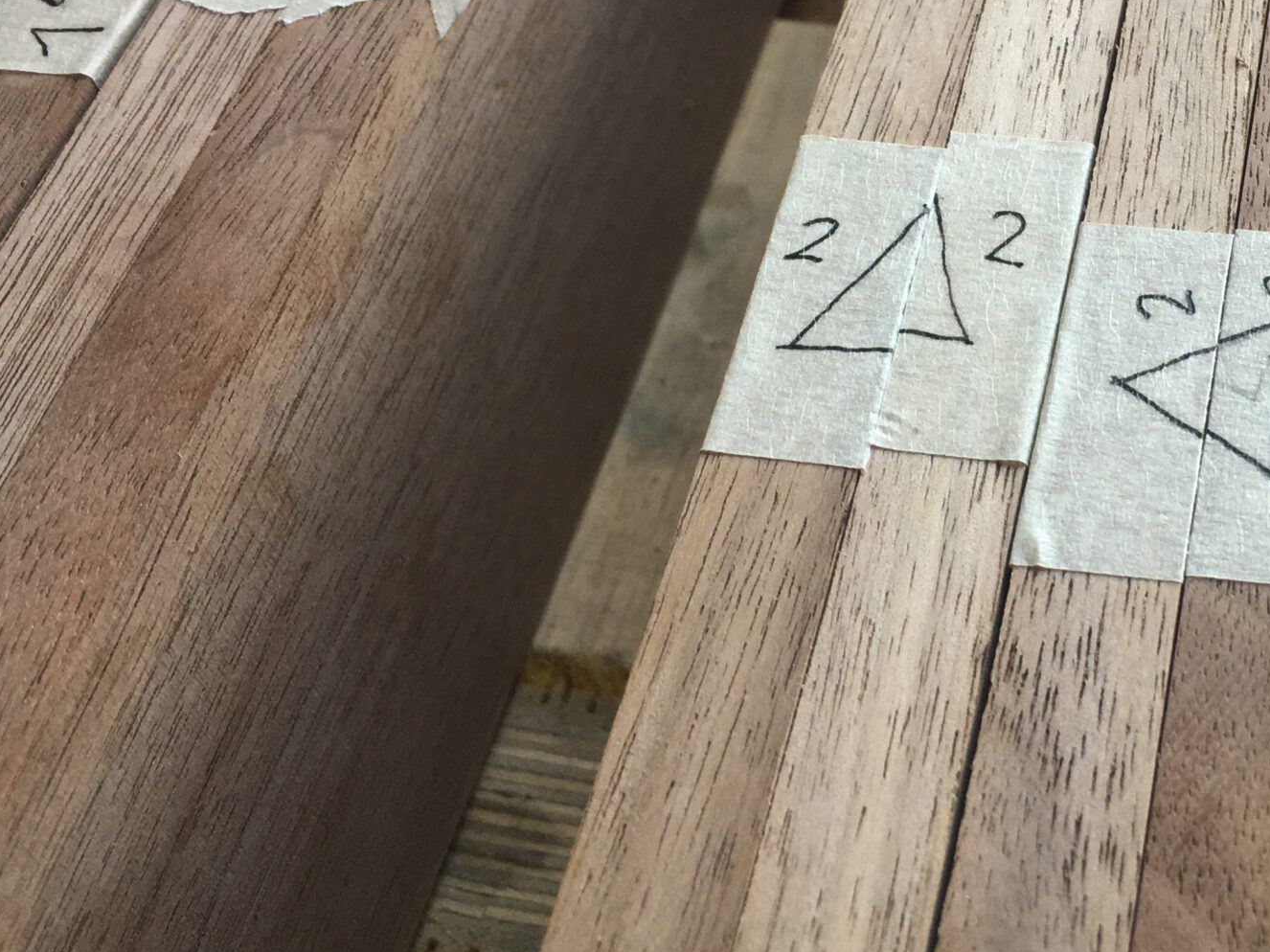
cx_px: 1068
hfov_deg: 33.1
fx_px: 2054
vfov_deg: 25.8
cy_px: 241
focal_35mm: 56
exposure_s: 1/100
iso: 40
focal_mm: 4.15
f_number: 2.2
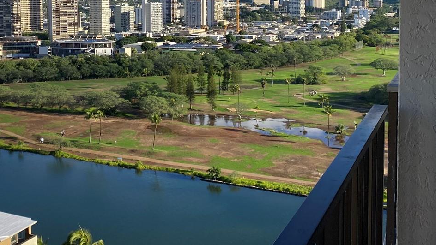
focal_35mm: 48
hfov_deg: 41.8
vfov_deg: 24.5
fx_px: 555
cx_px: 117
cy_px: 45
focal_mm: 4.25
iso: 32
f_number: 1.8
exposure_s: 1/2183
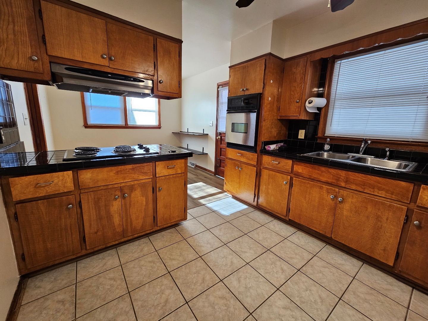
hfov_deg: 106.2
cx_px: 214
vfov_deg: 89.9
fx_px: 161
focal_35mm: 13
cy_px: 160
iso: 125
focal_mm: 2.2
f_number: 2.2
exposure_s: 1/60
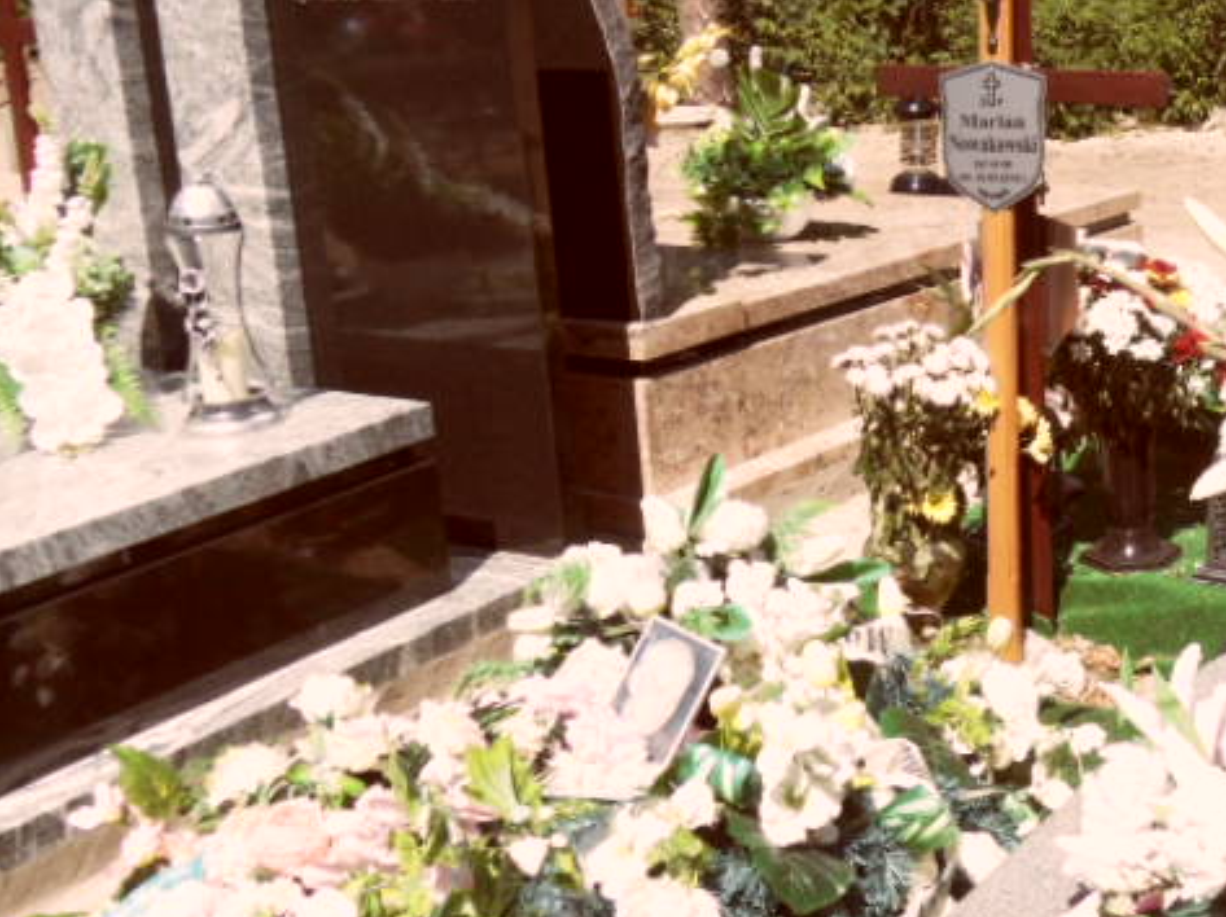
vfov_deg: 27.9
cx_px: 1197
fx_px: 1840
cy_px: 350
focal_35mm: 52
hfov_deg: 33.9
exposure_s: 1/1000
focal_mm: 3.9
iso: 80
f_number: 3.2
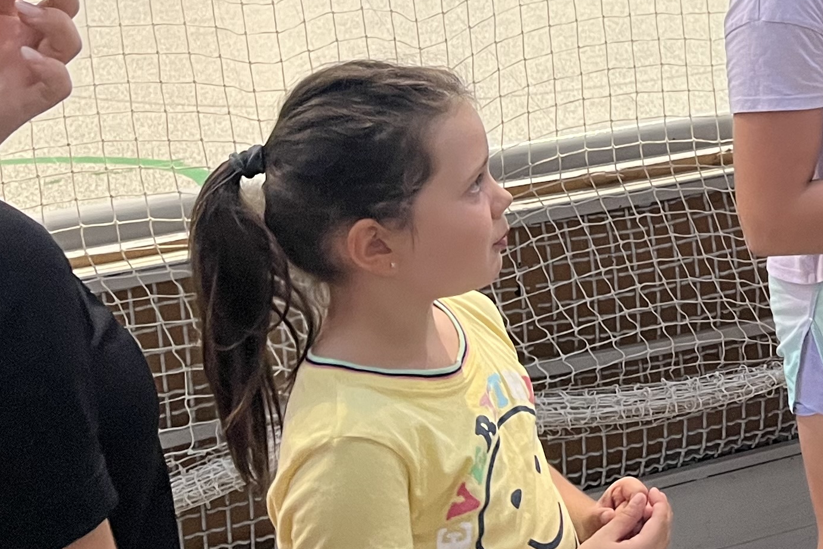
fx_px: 1806
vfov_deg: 16.3
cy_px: -166
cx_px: 1001
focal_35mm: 79
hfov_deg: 23.4
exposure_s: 1/81
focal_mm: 5.1
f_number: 1.6
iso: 125
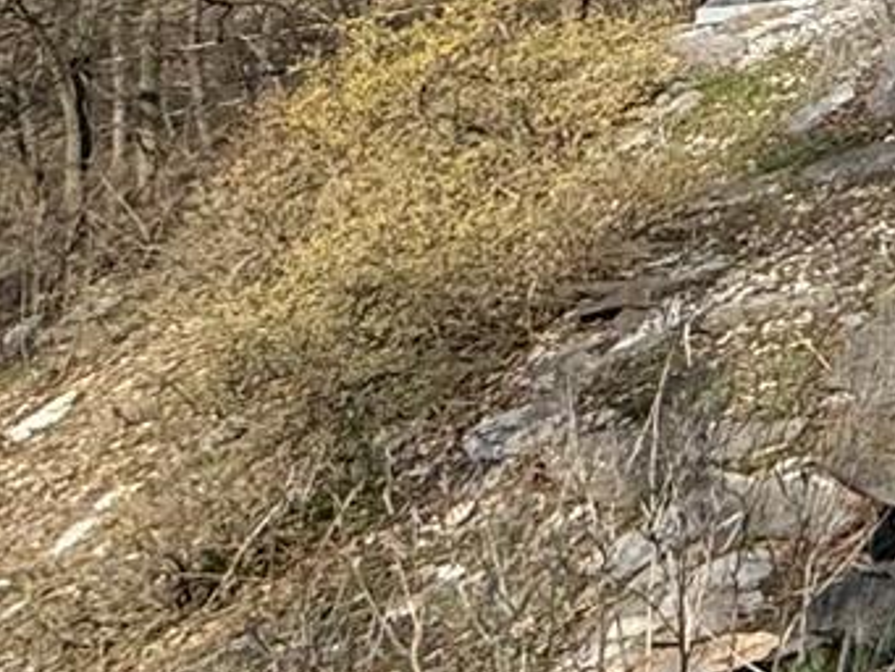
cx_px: 2344
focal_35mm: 84
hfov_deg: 13.5
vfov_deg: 14.6
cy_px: -654
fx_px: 2173
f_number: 2.2
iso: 50
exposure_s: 1/2506
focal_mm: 2.22
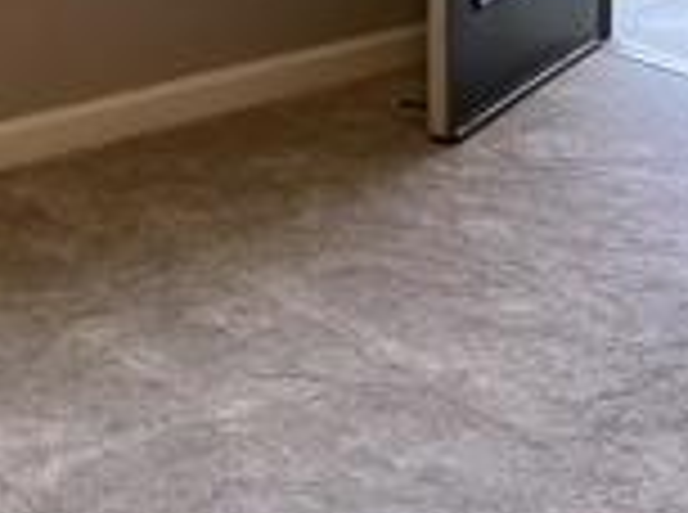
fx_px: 2161
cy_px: -423
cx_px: 211
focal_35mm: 109
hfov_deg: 18.0
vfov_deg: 12.3
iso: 32
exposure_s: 1/120
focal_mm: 4.25
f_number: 1.8
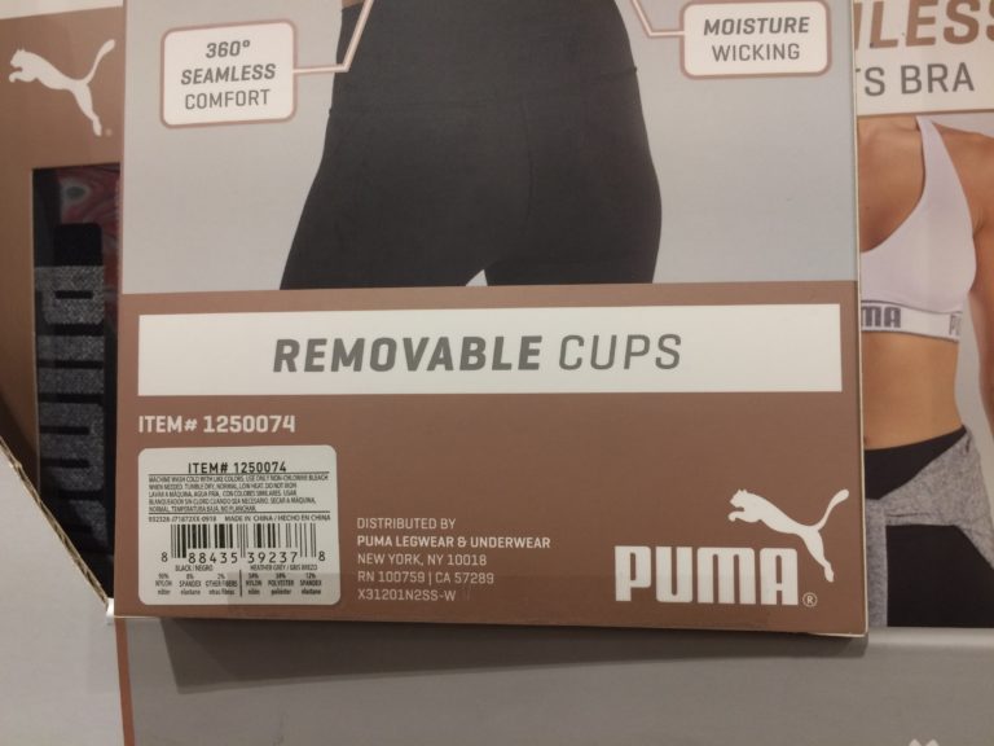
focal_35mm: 29
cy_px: 373
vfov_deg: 48.2
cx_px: 497
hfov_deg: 61.7
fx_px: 833
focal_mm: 4.15
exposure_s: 1/33
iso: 160
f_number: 2.2
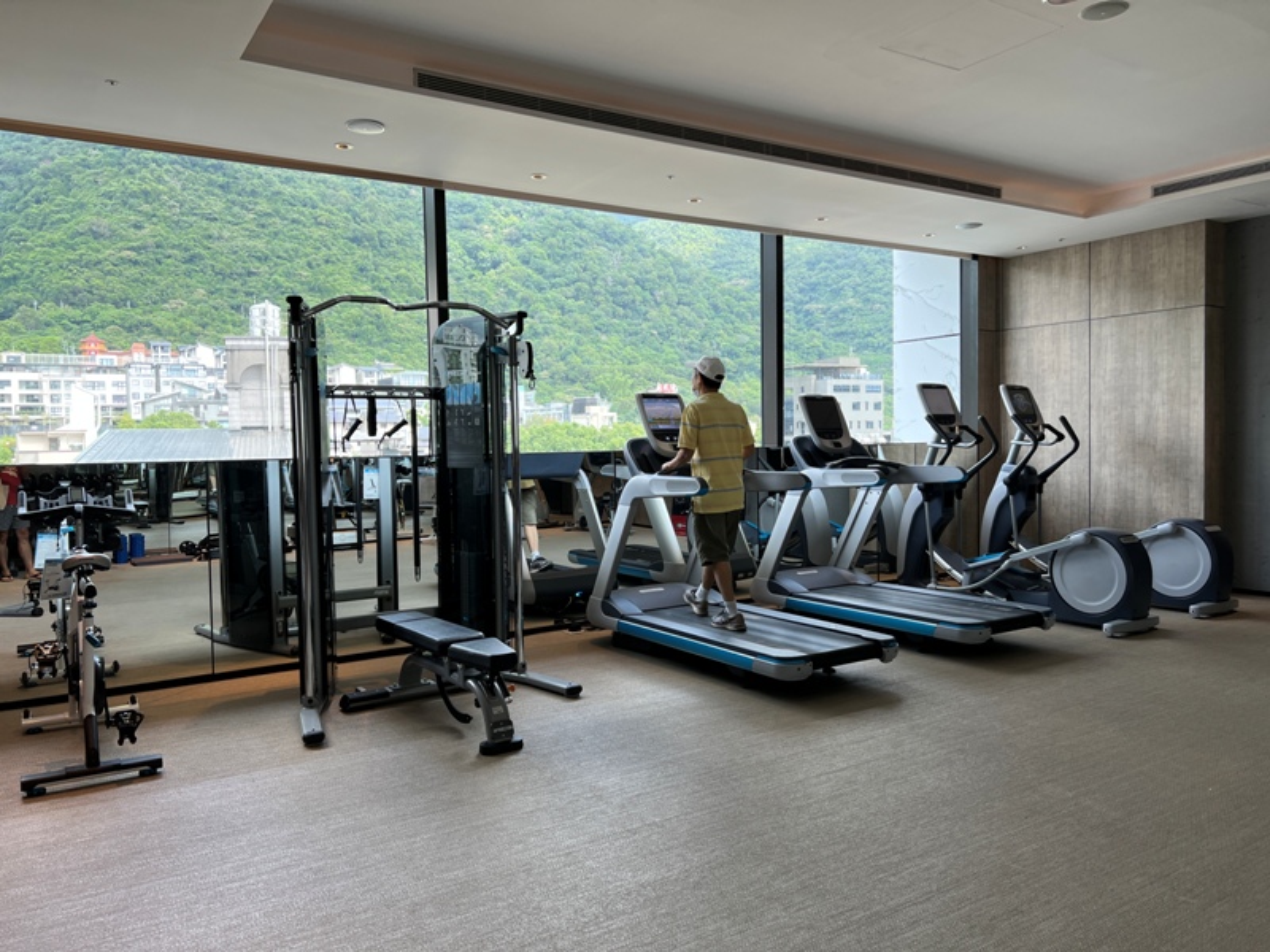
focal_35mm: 26
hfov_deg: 67.3
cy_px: 476
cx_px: 635
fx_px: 954
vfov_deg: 53.1
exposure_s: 1/100
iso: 32
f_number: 1.5
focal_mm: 5.7
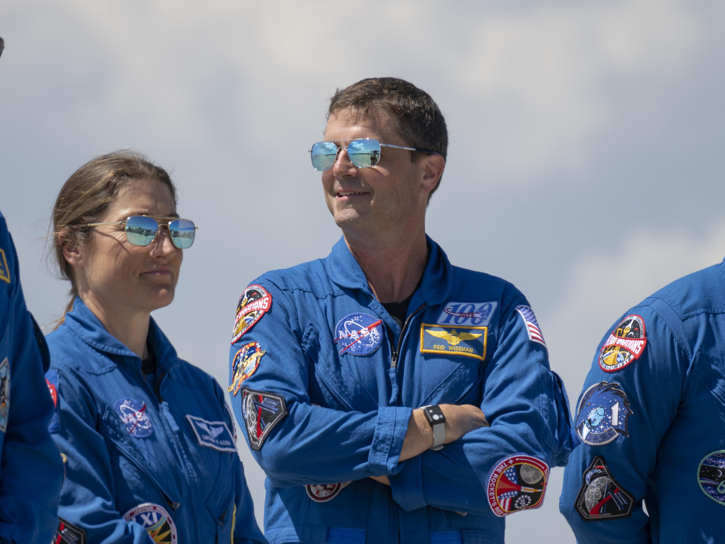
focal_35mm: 690
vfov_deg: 2.2
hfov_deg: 2.9
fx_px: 14451
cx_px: 338
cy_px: 355
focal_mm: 400
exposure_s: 1/500
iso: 125
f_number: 8
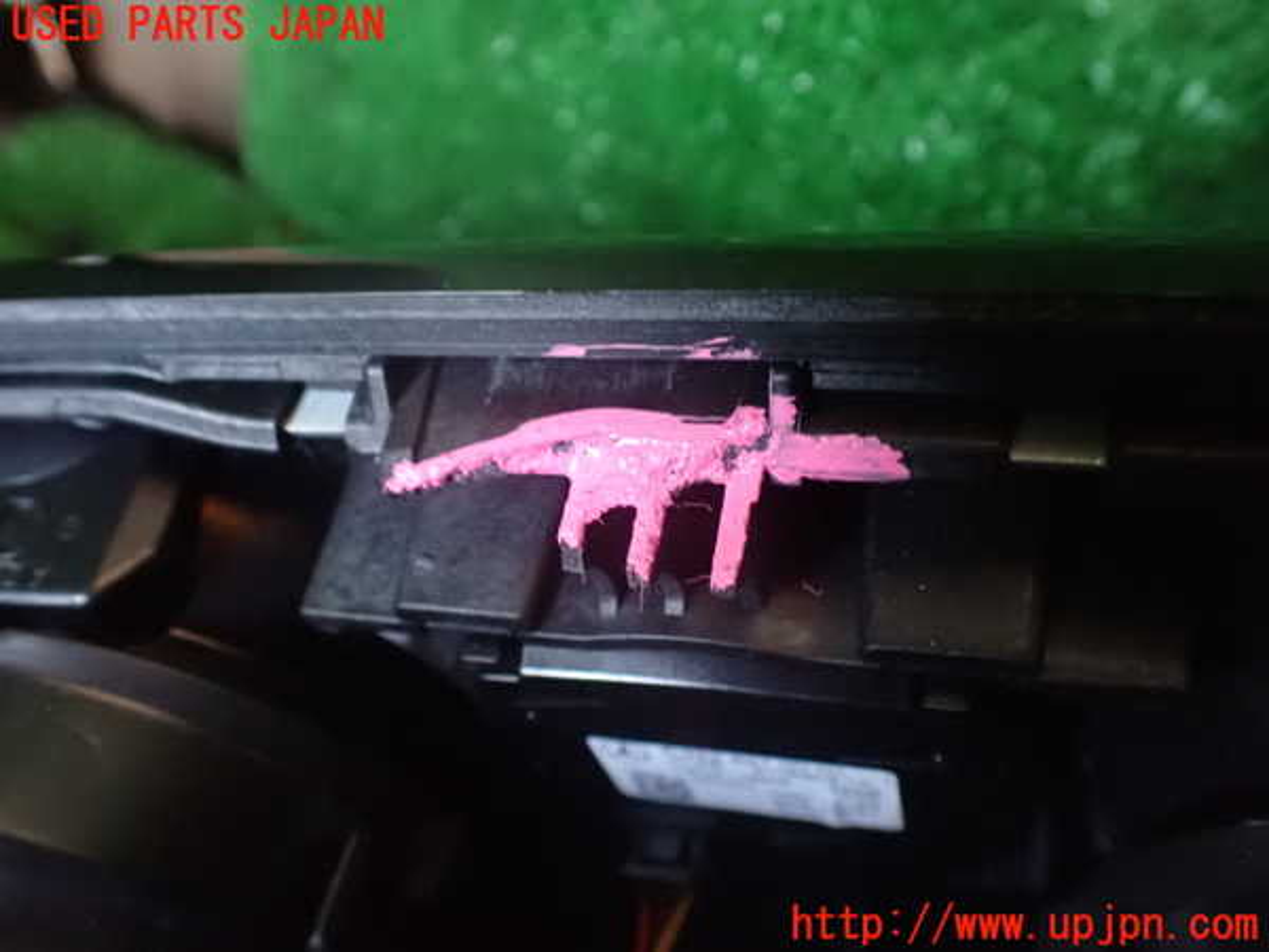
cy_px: 476
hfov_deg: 60.0
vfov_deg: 46.8
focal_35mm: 30
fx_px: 1100
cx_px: 634
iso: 1600
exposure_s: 1/30
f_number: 2.3
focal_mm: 5.4
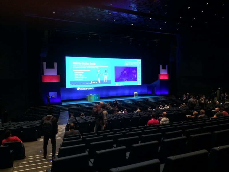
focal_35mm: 29
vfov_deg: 48.2
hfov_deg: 61.7
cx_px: 114
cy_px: 86
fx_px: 192
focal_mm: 4.15
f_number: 2.2
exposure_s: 1/25
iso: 320
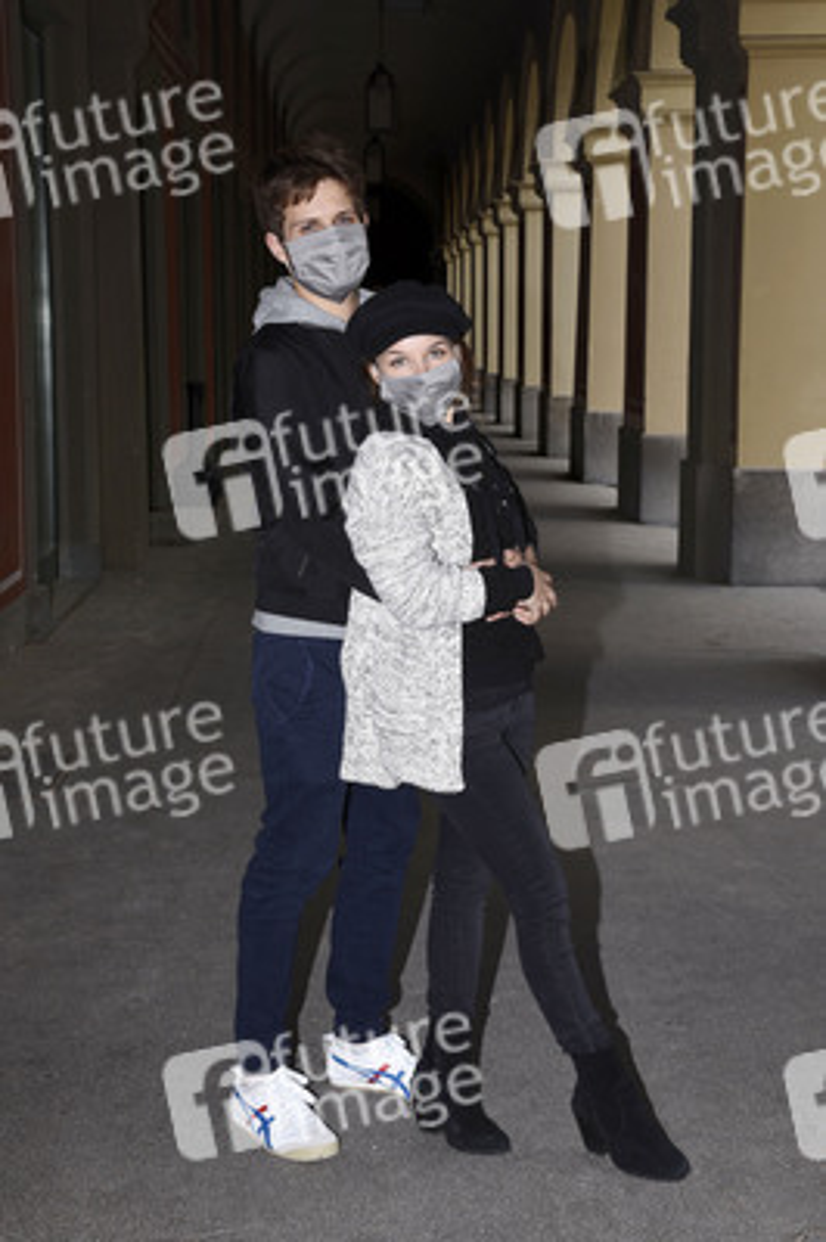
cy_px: 621
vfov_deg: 36.3
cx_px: 413
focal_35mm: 55
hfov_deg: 24.6
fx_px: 1896
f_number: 11
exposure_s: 1/160
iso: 400
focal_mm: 55
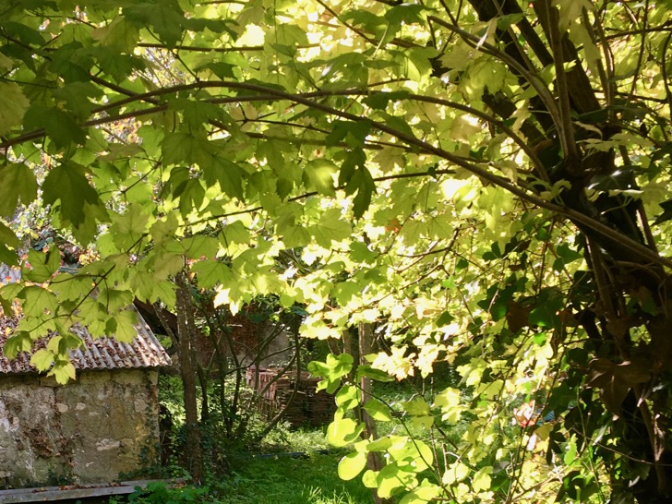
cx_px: 233
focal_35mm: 51
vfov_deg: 28.0
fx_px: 990
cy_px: 397
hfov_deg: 37.2
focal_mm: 4.15
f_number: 2.2
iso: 25
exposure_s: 1/108
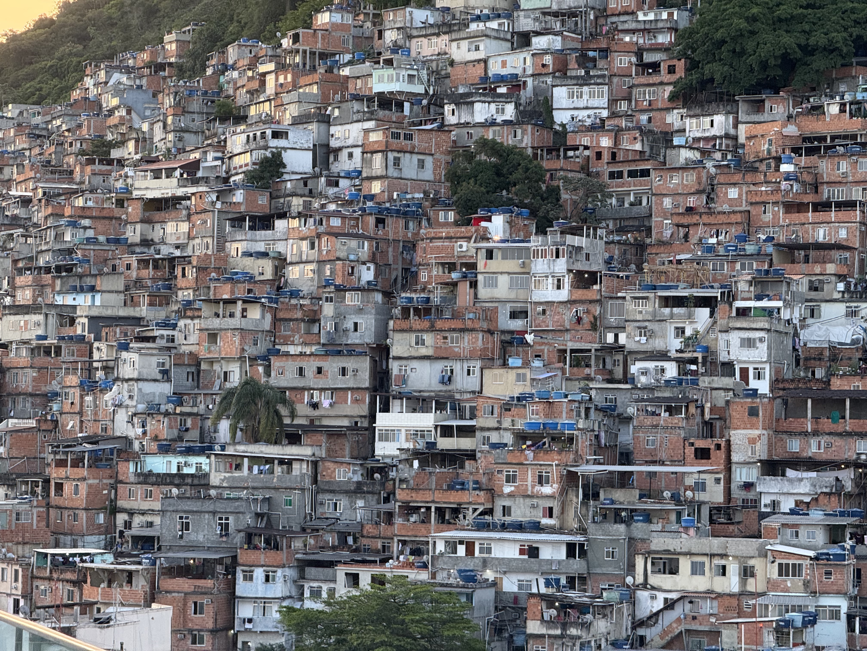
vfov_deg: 12.3
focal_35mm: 120
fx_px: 3006
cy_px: 326
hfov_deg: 16.4
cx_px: 434
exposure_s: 1/99
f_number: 2.8
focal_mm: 15.66
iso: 125
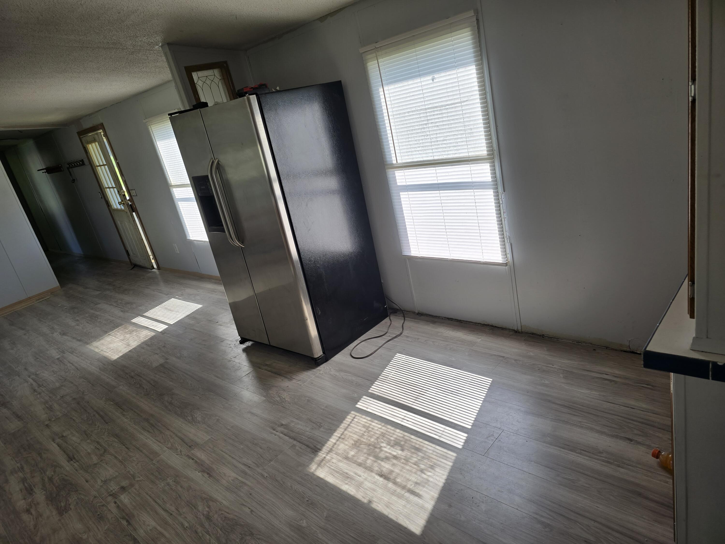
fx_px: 482
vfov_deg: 58.9
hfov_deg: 73.9
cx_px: 362
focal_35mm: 23
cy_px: 272
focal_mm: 6.3
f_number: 1.7
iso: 12
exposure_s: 1/180
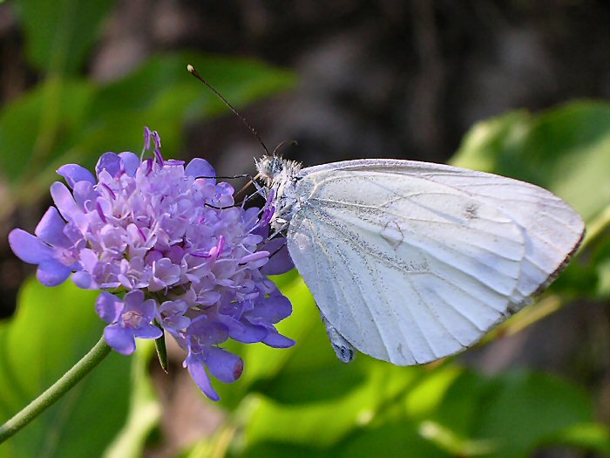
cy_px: 229
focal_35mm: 91
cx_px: 305
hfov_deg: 21.5
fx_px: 1604
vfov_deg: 16.2
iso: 100
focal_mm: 13.7
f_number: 4.3
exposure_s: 1/80.8
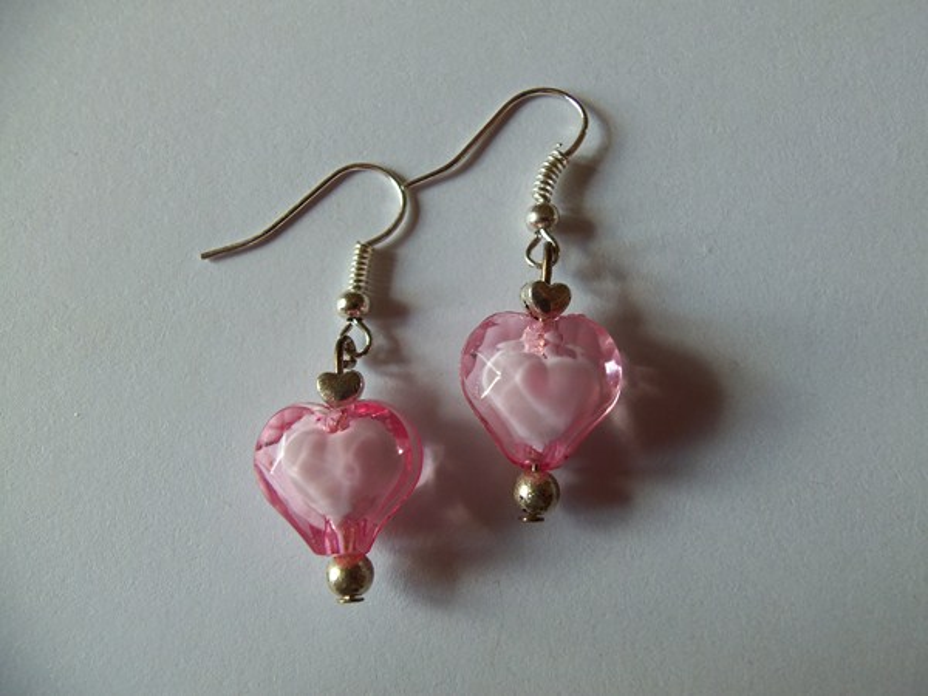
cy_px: 348
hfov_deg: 61.7
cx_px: 464
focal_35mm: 29
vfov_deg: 48.2
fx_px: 777
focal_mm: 5.2
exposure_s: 1/40
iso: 80
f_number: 3.4
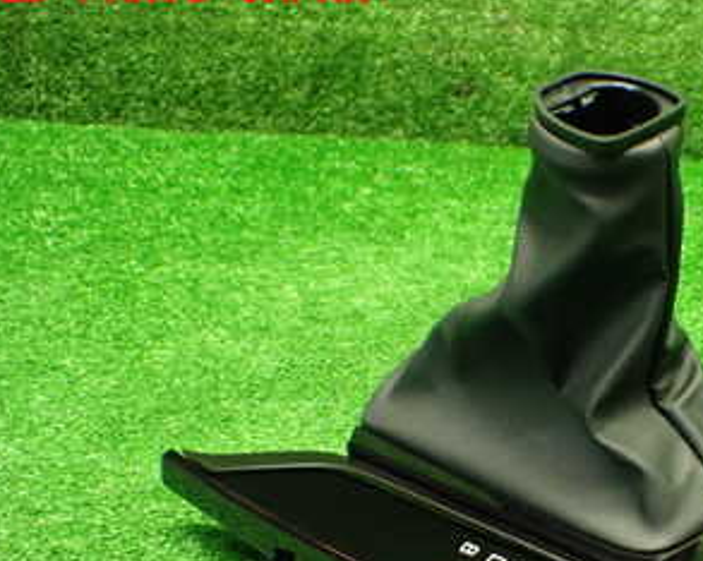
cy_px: 496
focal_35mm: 60
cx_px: 653
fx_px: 1248
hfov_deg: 29.9
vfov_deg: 24.7
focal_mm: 5.4
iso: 800
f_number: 2.3
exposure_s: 1/60
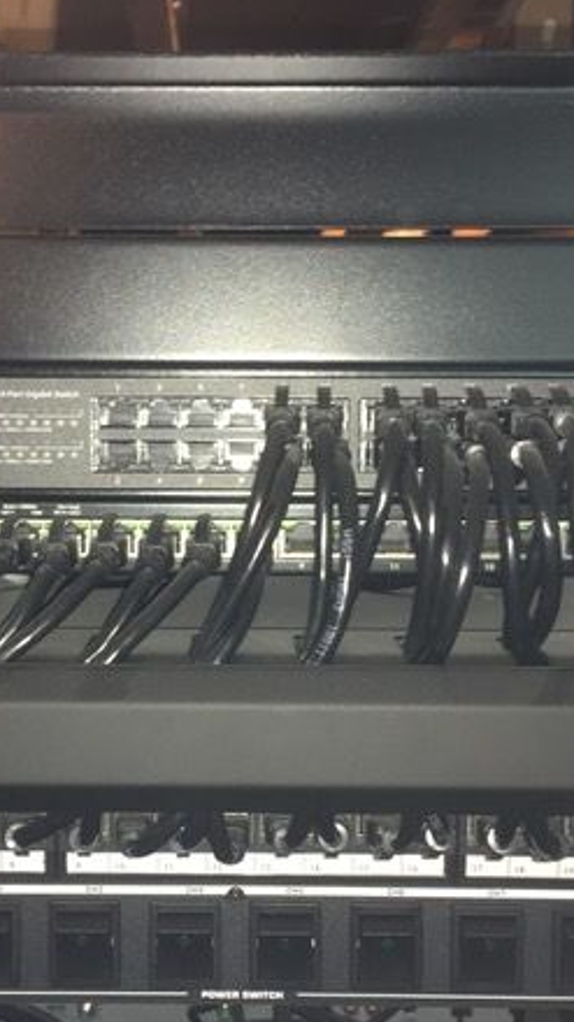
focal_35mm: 46
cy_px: 548
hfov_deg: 25.9
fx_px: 1247
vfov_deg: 44.6
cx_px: 232
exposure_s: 1/16
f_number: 2.2
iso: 40
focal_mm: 4.15
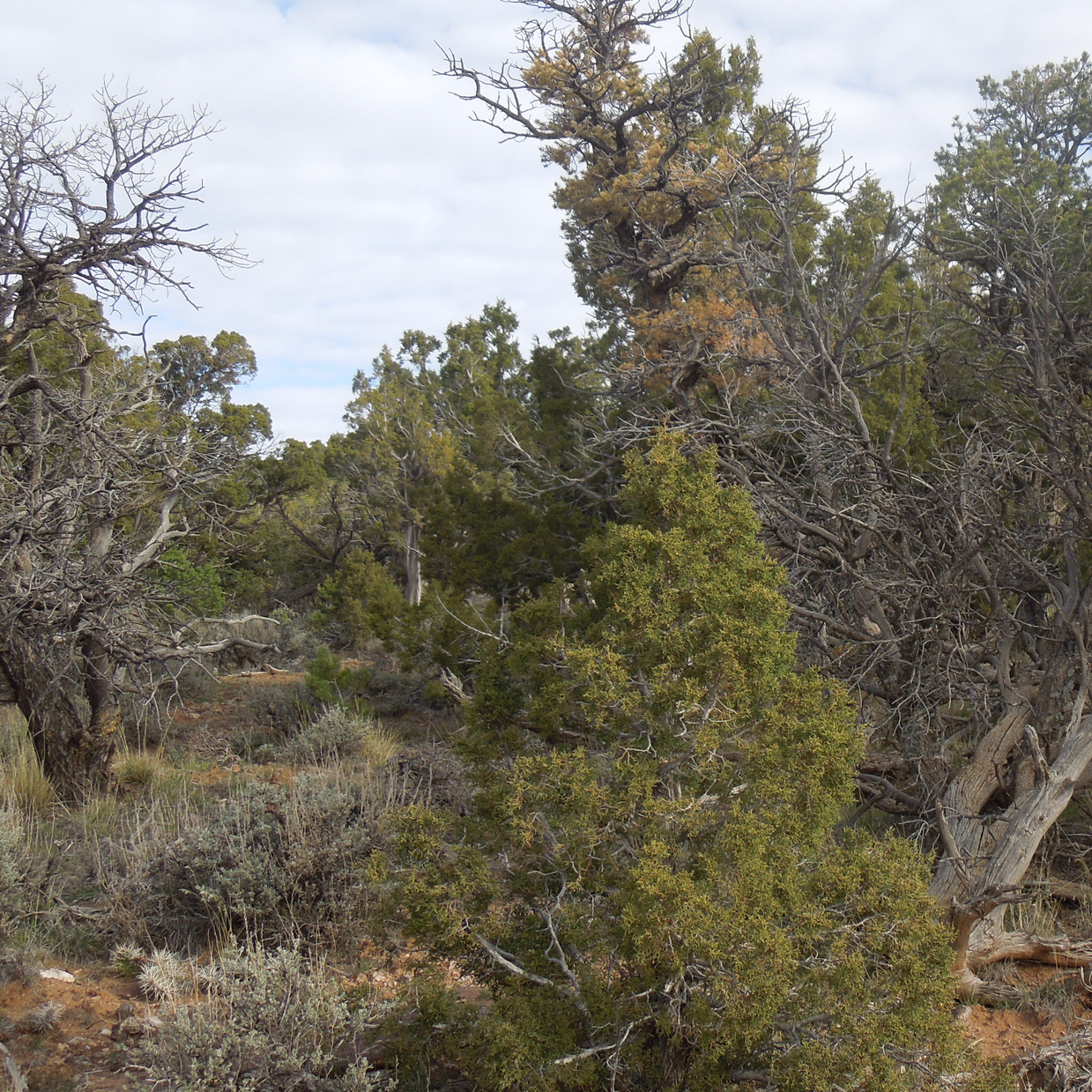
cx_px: 856
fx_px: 2034
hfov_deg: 29.4
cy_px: 474
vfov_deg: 30.0
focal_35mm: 57
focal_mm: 7
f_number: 3.8
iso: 100
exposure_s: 1/400
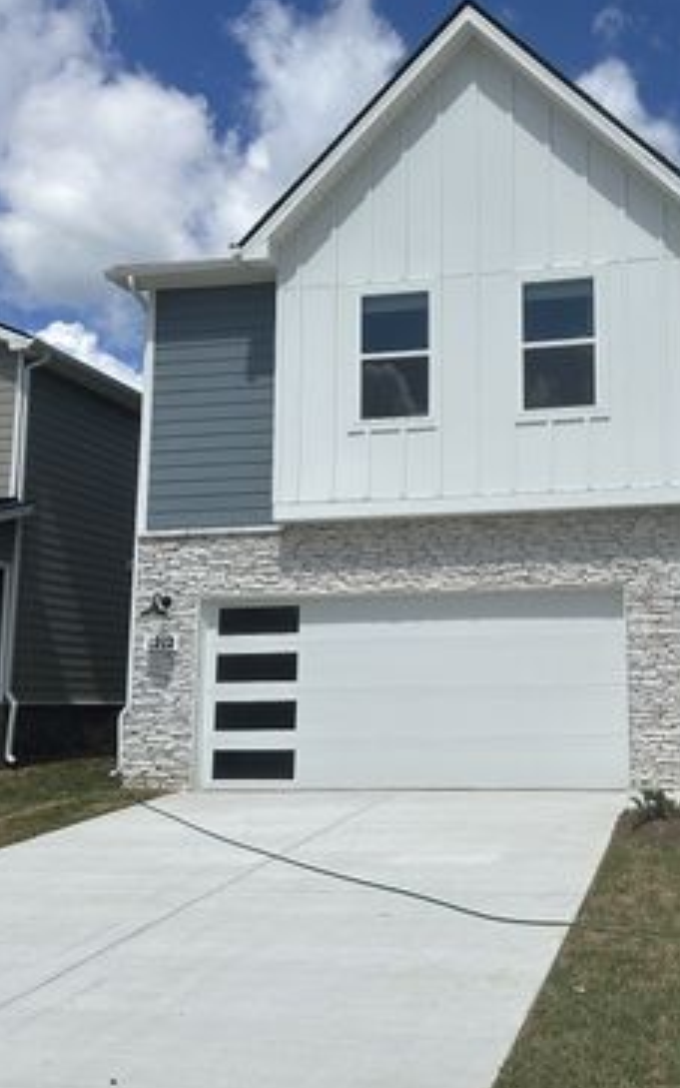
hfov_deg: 35.1
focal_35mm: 35
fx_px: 1037
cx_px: 545
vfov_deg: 55.3
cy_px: 547
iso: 80
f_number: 1.78
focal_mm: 6.86
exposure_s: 1/7576
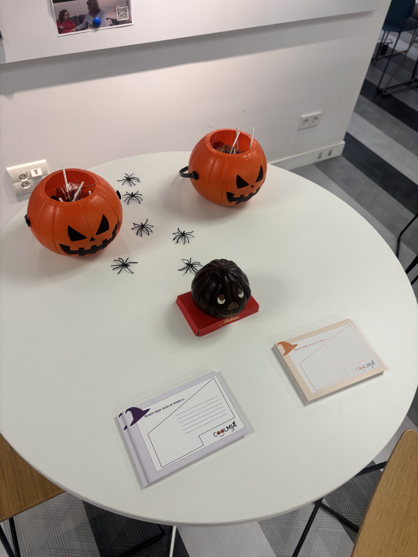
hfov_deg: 53.1
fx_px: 419
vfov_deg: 67.3
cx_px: 209
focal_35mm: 26
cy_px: 278
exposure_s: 1/100
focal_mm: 5.96
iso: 64
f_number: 1.6
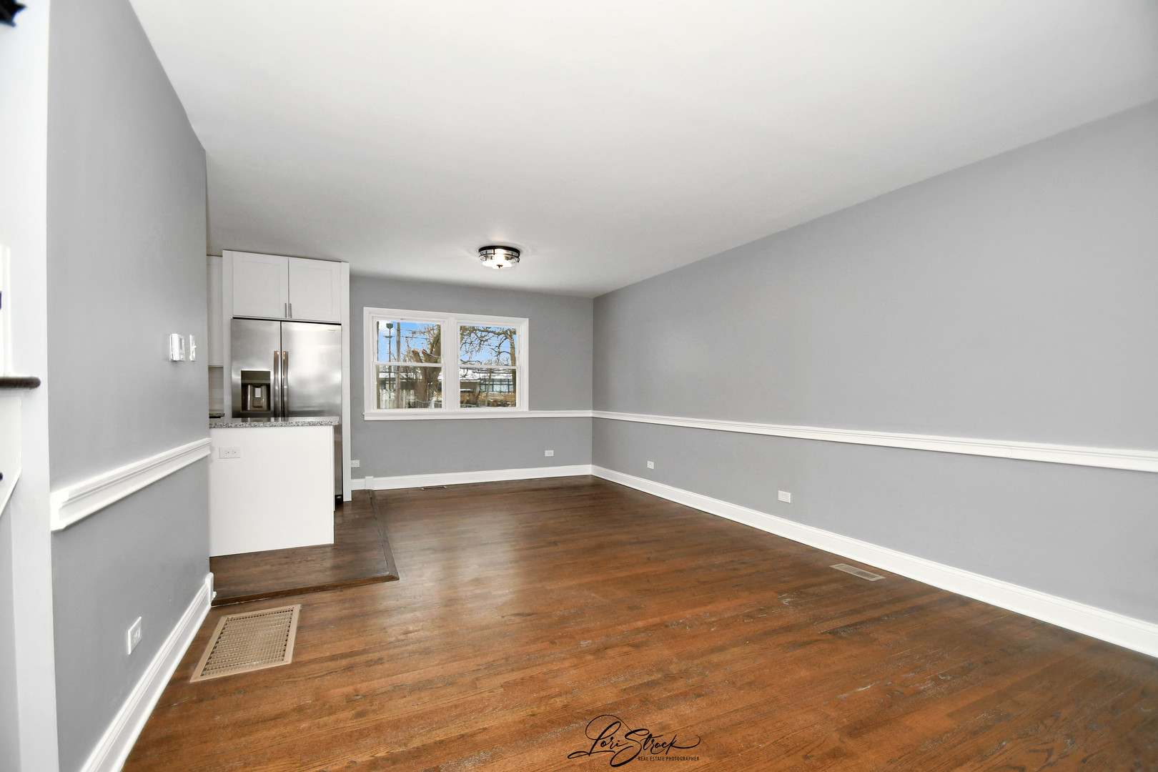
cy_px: 386
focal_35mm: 15
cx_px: 579
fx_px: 482
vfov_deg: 77.3
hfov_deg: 100.4
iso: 400
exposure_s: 1/320
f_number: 8
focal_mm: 10
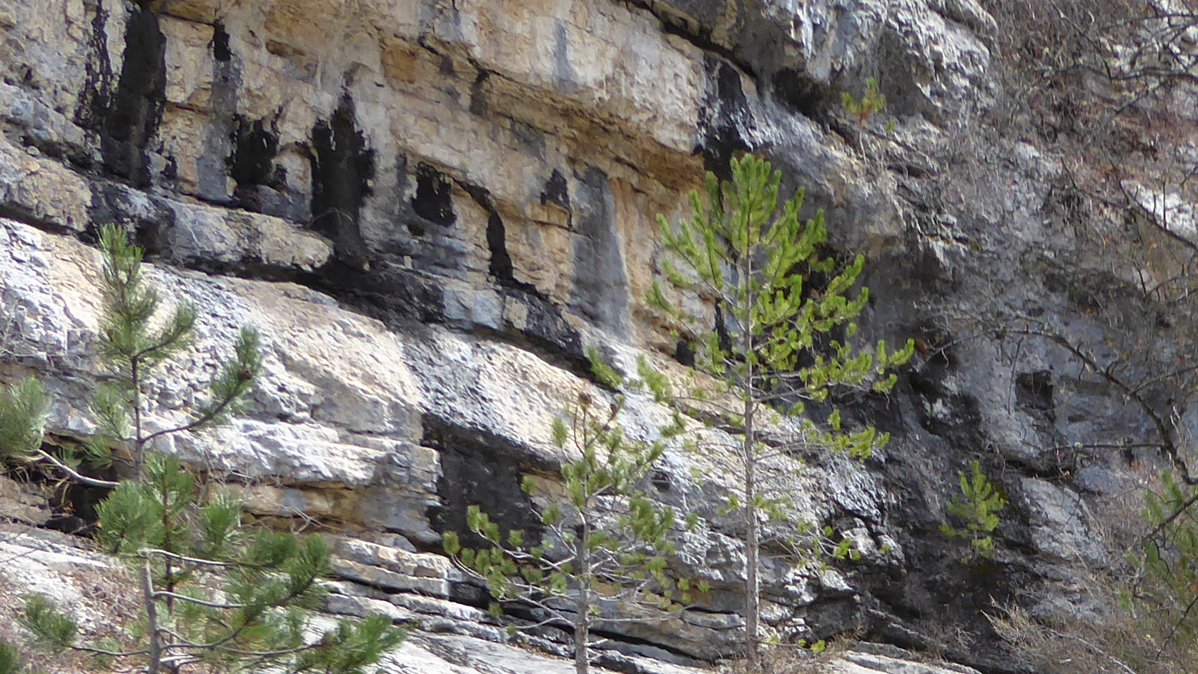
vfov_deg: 17.4
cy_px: 870
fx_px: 2065
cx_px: 1024
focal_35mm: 65
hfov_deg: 31.2
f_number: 3.3
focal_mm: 4.3
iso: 80
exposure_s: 1/160
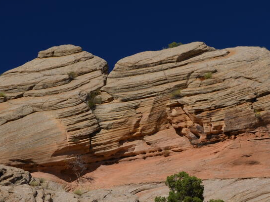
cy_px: 203
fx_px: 1099
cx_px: 173
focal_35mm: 141
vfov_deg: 10.4
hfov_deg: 14.0
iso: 110
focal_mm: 40
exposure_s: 1/250
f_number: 8
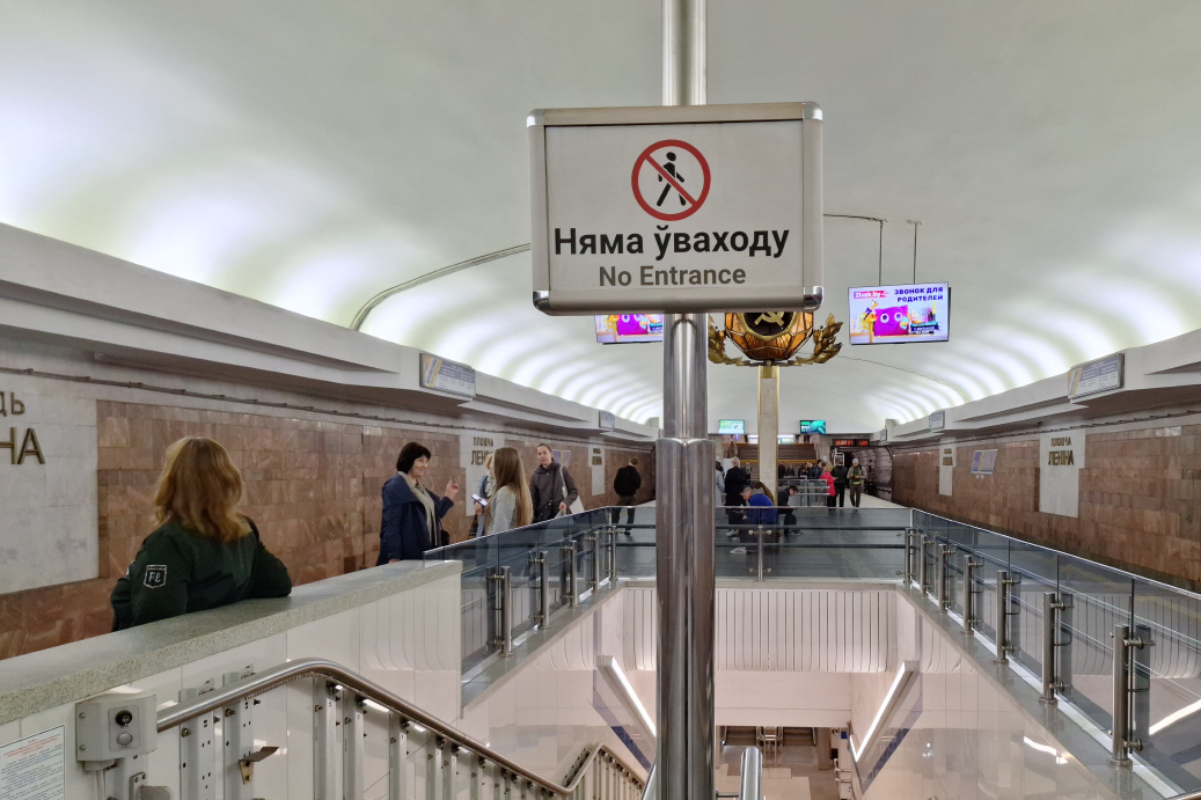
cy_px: 491
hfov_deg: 61.1
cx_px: 750
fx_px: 1001
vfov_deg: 43.3
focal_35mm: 30
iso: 50
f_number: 1.8
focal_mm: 5.54
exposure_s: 1/50
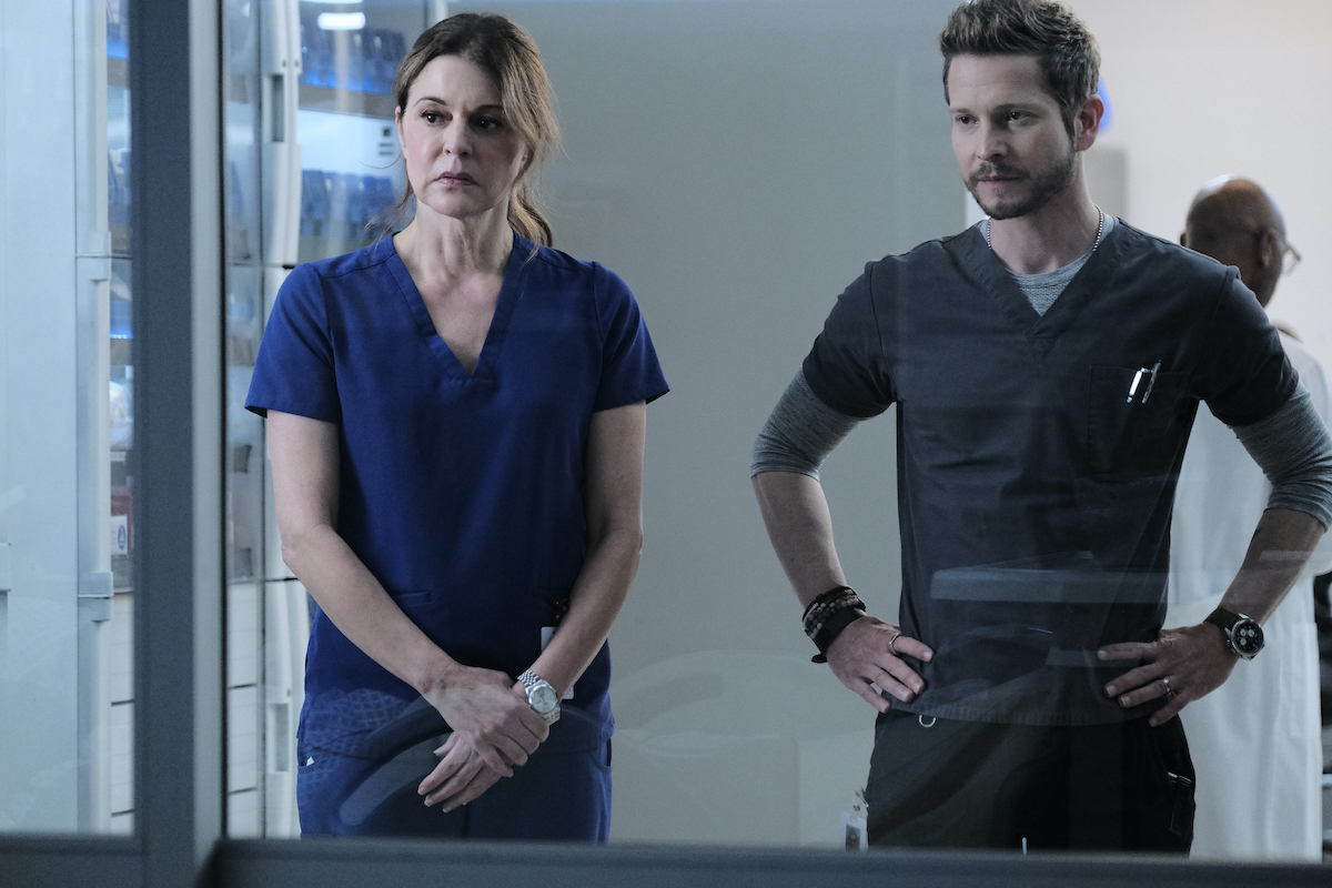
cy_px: 444
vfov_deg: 9.3
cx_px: 666
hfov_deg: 14.0
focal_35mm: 147
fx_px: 5439
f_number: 2.8
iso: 6400
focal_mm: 98.2
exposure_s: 1/200
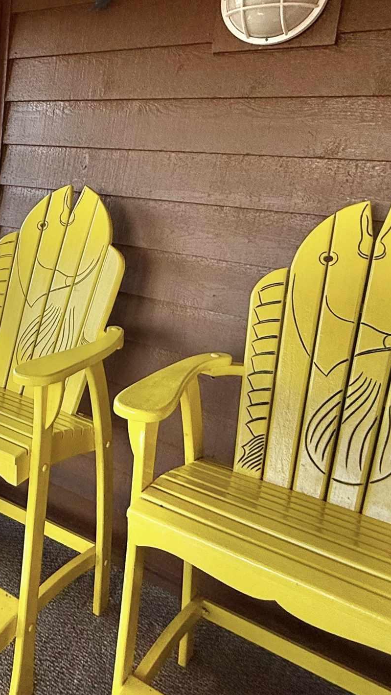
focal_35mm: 33
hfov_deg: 30.6
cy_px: 258
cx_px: -69
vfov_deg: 58.7
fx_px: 608
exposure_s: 1/177
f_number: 2.2
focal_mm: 2.22
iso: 64
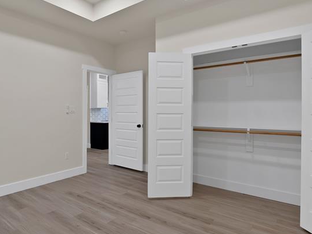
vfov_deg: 61.1
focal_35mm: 22
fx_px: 198
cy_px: 114
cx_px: 101
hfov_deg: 73.8
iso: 640
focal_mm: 12
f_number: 9
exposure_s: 1/5
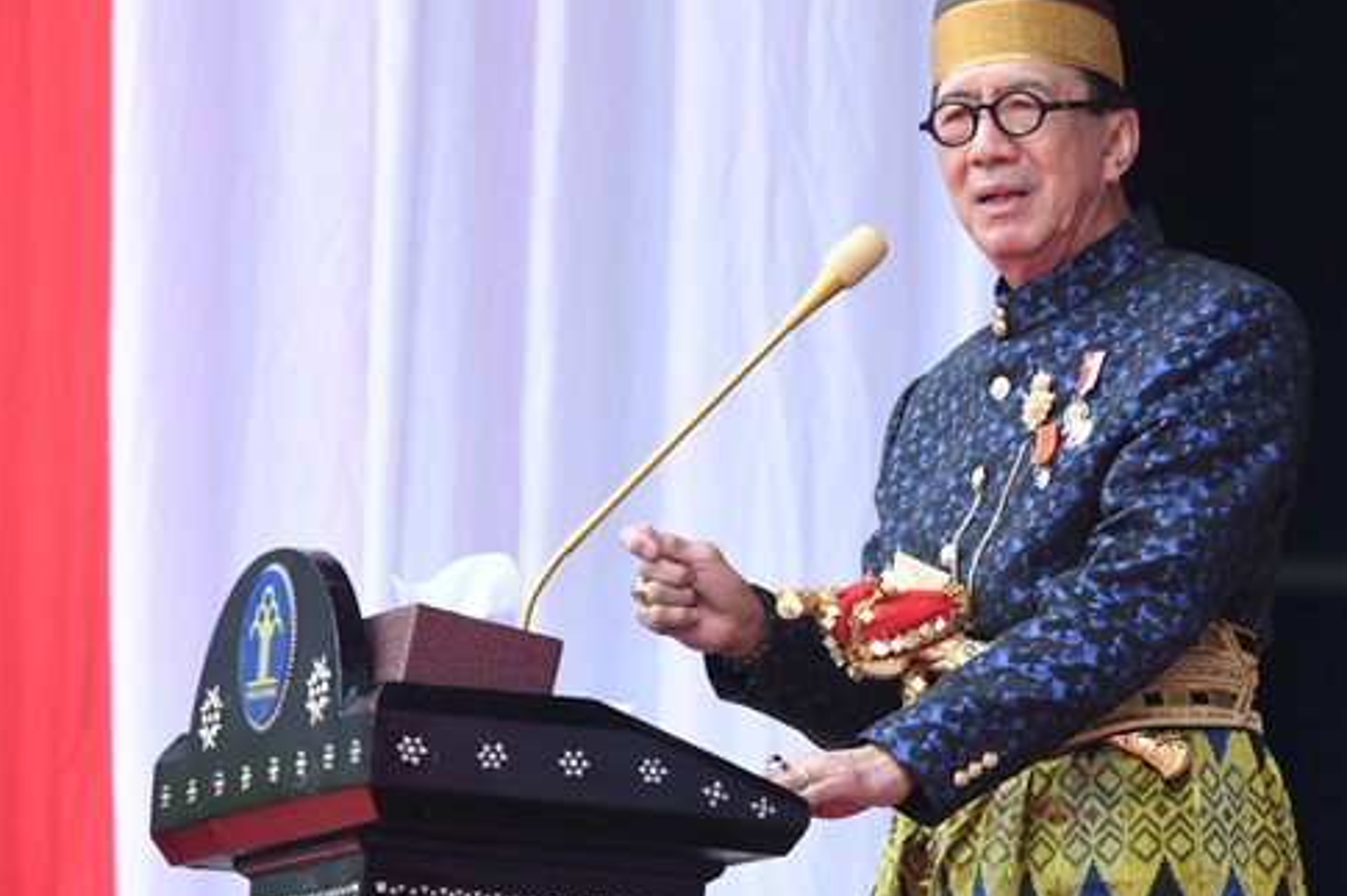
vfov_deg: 3.5
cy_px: 448
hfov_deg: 5.2
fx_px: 14811
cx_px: 1008
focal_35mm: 396
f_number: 5.3
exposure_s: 1/640
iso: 1250
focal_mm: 240
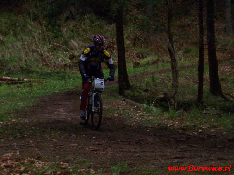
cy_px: 88
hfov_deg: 16.8
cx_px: 117
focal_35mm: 117
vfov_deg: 12.7
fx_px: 791
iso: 400
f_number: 4.4
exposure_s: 1/125
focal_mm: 19.2
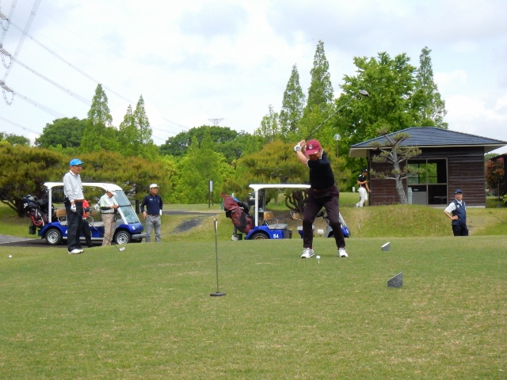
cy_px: 190
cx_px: 254
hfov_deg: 32.2
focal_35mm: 60
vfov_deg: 24.4
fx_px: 879
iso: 800
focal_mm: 10.7
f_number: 5.6
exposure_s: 1/2000
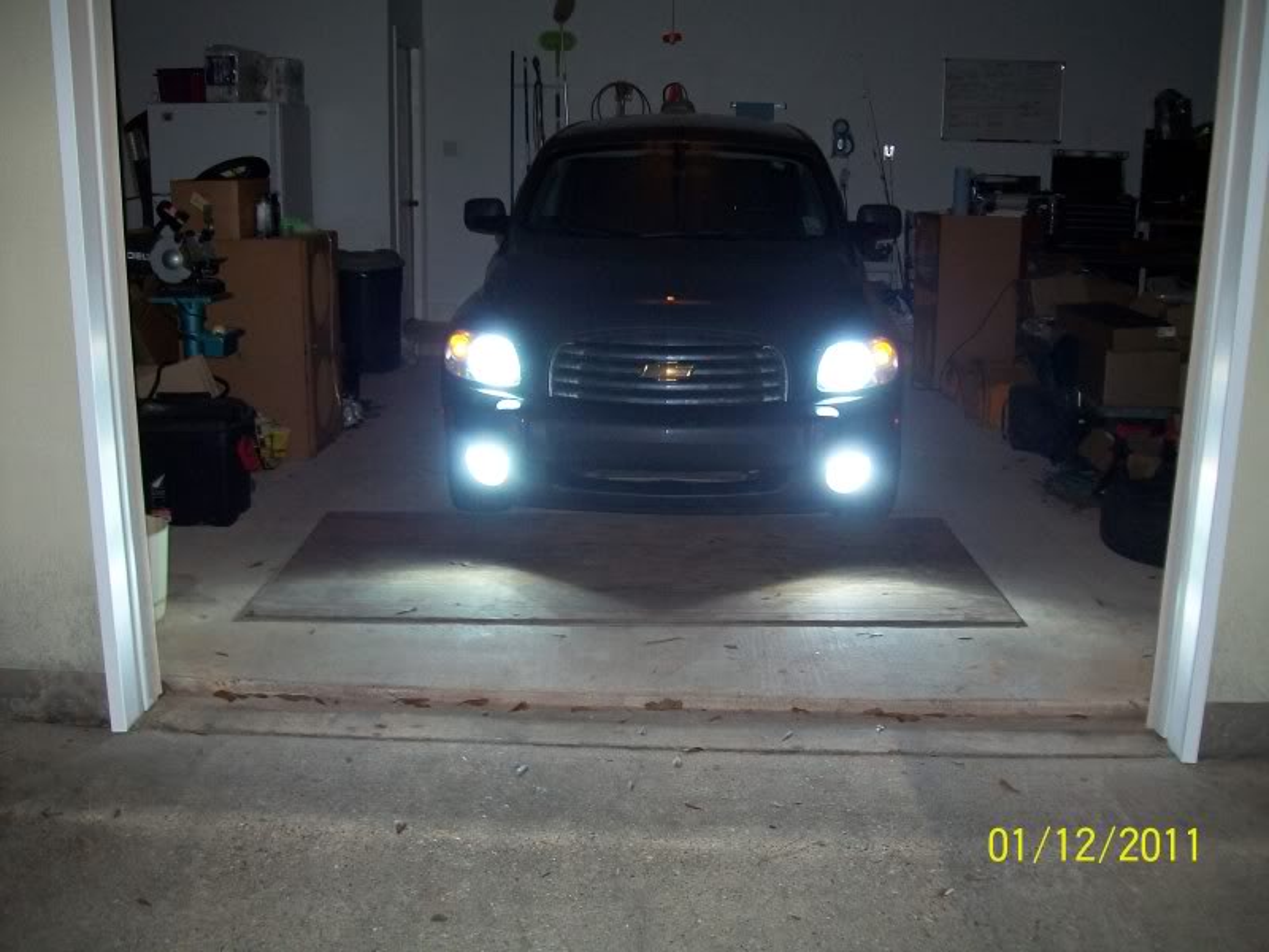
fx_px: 1320
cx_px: 634
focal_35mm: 36
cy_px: 476
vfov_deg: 39.7
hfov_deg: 51.4
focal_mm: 6
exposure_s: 1/30
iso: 160
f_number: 2.7
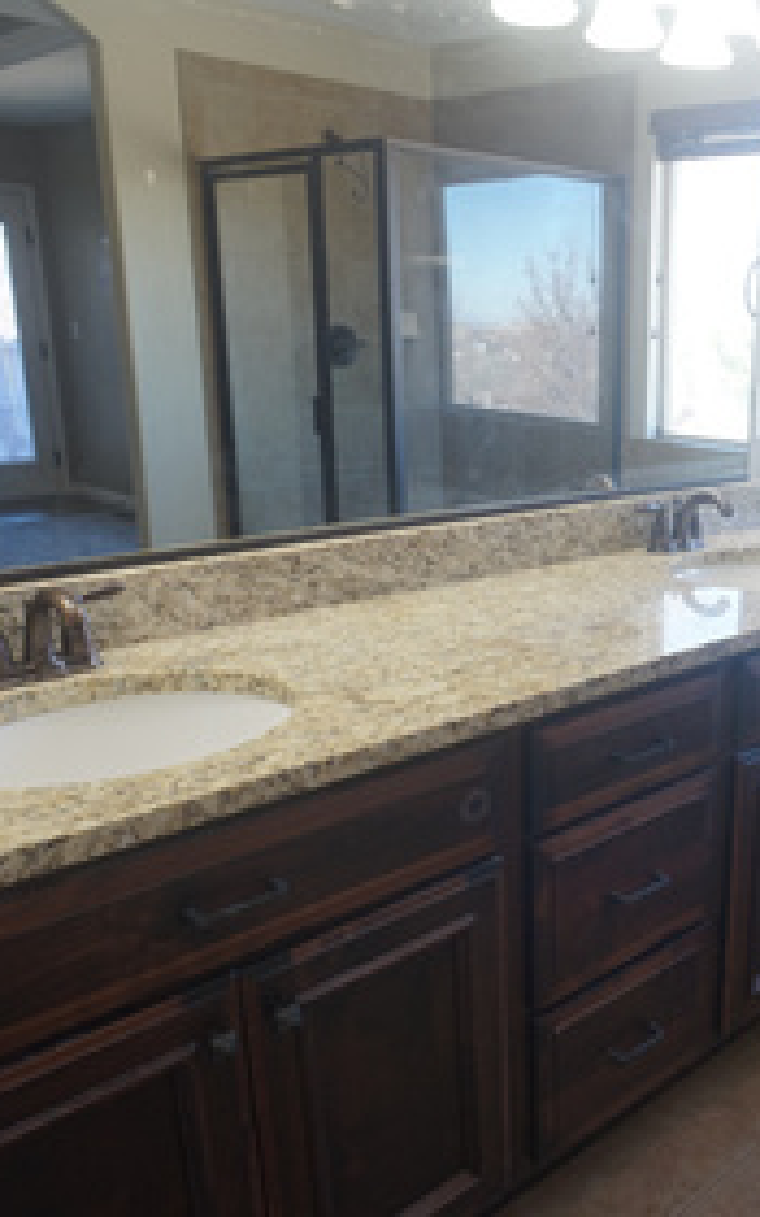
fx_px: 1392
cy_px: 695
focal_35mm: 42
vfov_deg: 47.1
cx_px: 682
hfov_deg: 29.3
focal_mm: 16
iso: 200
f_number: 4
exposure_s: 1/60
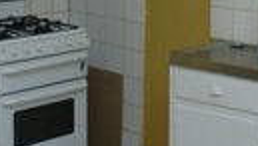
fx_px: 706
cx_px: 174
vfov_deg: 11.6
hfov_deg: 20.6
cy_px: -29
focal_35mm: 103
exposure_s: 1/60
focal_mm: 18
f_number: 6.3
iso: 250
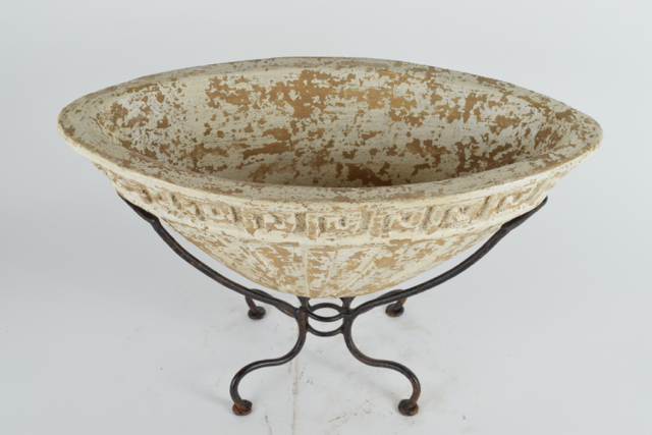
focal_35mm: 51
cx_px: 326
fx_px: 924
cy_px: 218
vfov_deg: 26.5
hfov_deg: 38.9
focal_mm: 34
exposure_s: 1/125
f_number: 10
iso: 800
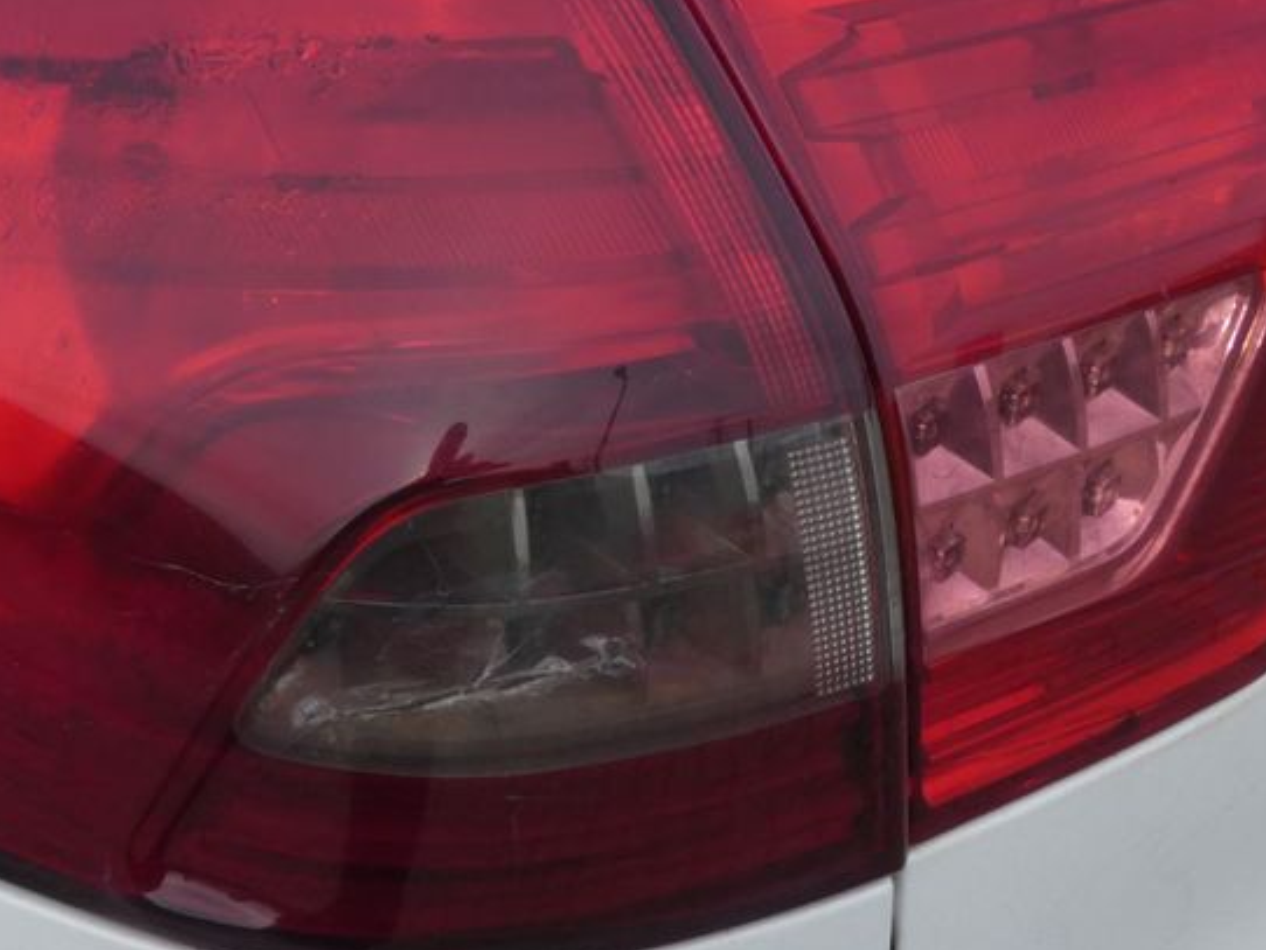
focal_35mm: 68
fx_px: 2488
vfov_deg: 21.5
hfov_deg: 27.9
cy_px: 292
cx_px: 243
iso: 80
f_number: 6.3
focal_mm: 6.5
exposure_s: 1/200
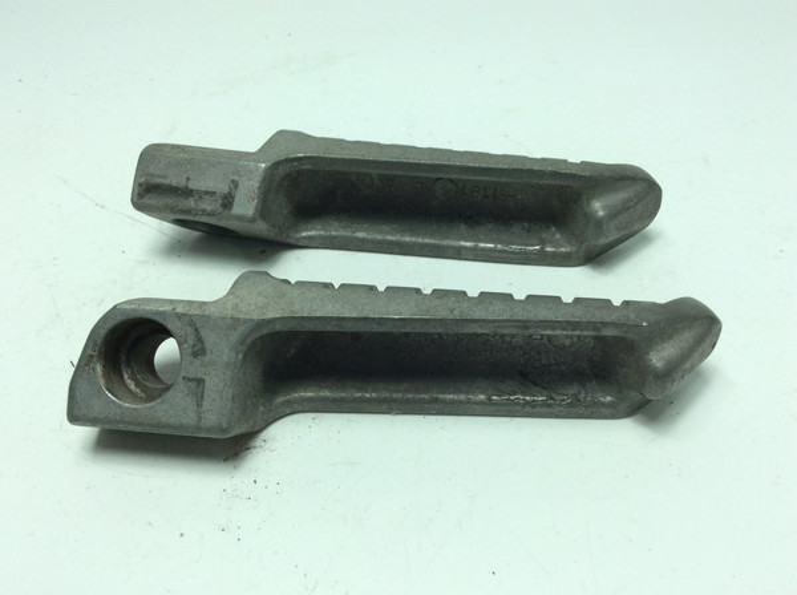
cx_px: 398
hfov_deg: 56.9
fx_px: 736
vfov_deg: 44.0
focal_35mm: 32
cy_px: 298
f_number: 2.4
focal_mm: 3.3
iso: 32
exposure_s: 1/379
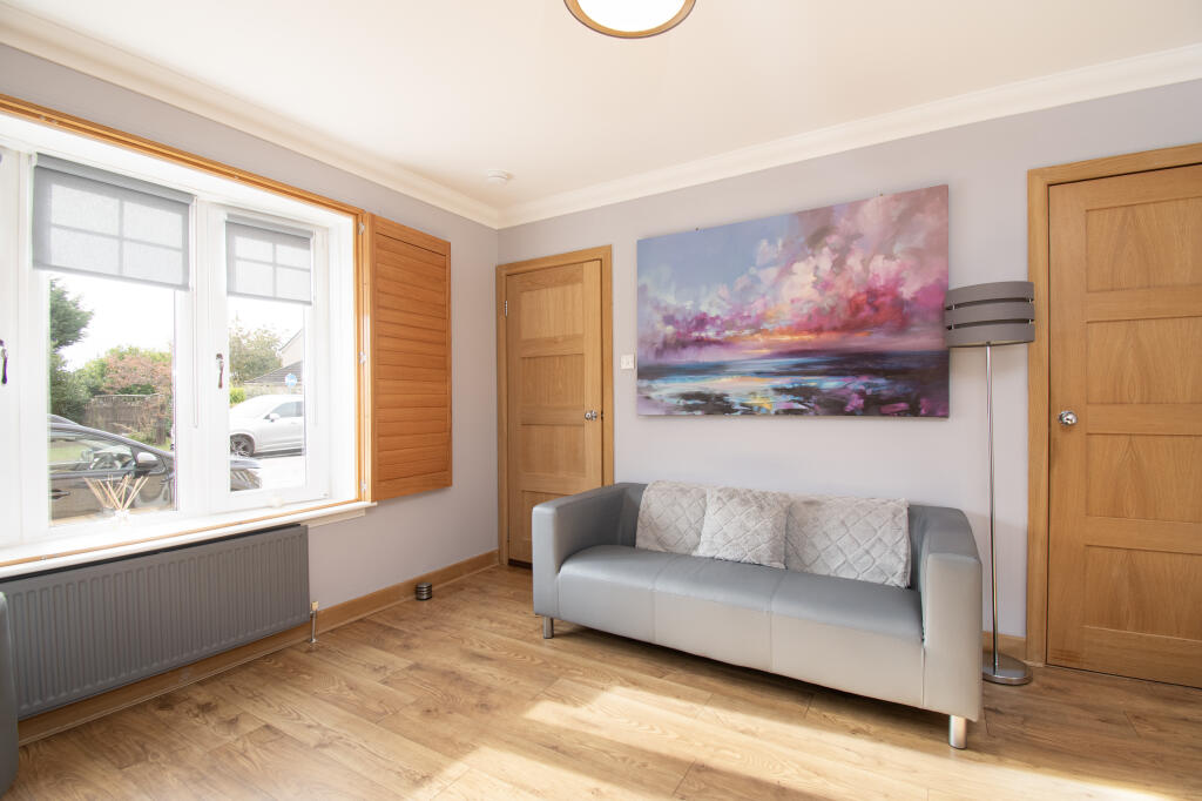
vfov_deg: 77.3
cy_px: 400
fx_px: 501
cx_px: 601
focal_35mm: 15
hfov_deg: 100.4
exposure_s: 1/13
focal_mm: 10
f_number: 8
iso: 320
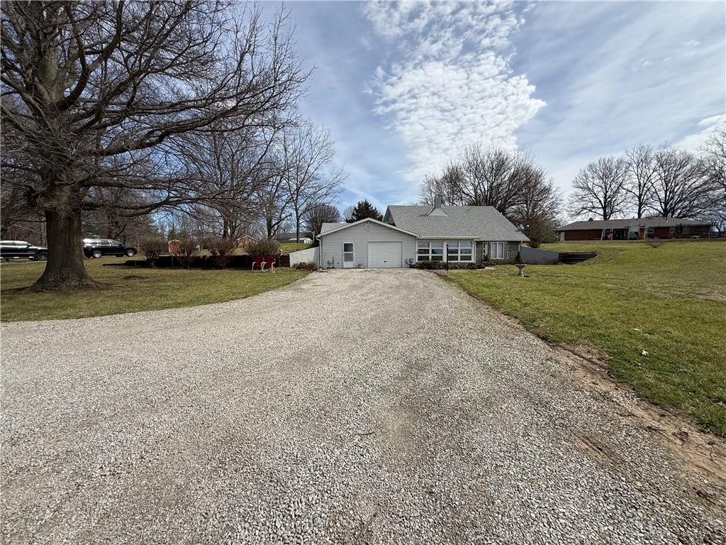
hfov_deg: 102.1
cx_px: 363
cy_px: 272
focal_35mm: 14
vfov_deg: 85.7
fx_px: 294
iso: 50
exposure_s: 1/3125
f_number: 2.2
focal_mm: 2.22
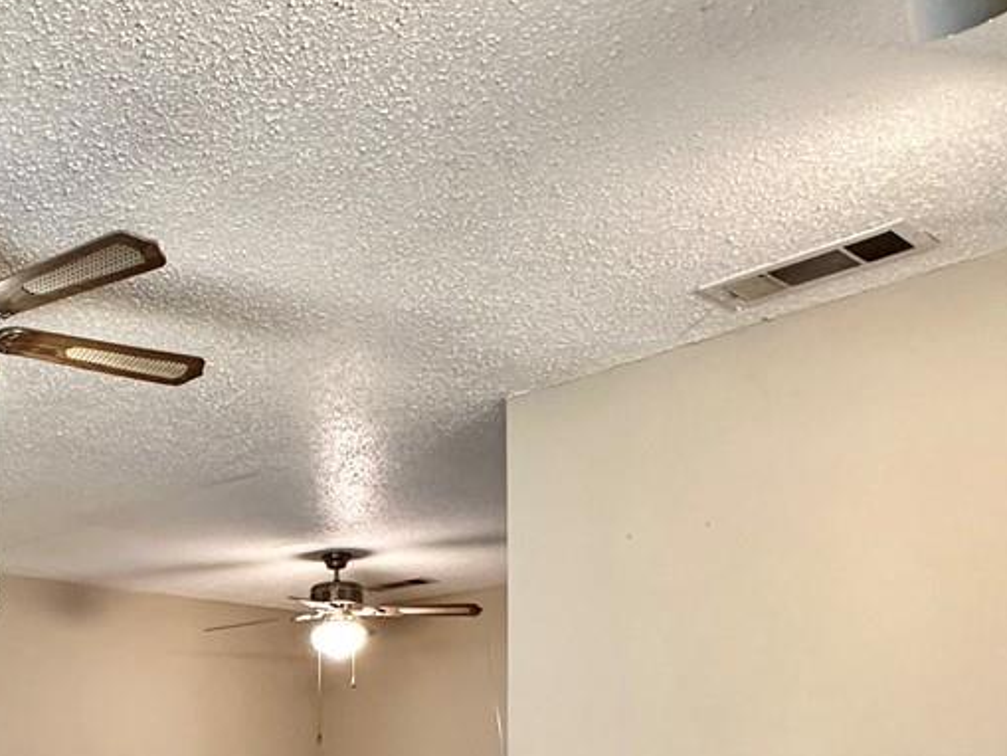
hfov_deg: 38.3
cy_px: 817
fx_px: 1280
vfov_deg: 29.8
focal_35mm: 44
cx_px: 8
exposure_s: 1/60
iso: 500
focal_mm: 2.22
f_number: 2.2
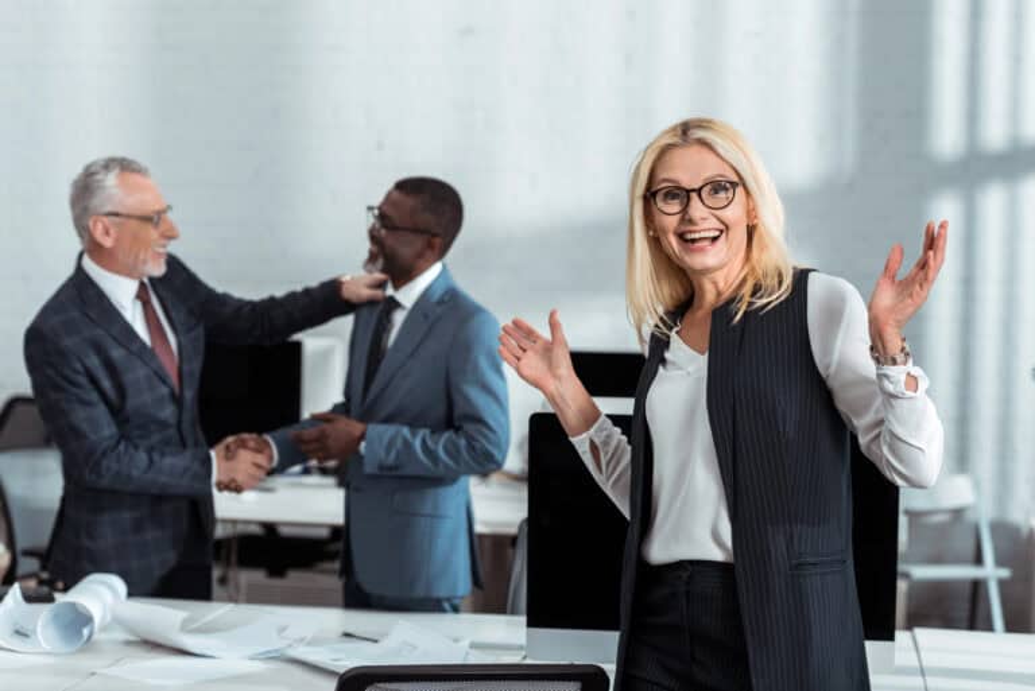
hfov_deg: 26.0
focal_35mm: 78
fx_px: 2244
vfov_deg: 17.5
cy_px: 346
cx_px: 518
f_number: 3.5
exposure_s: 1/200
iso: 320
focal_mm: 78
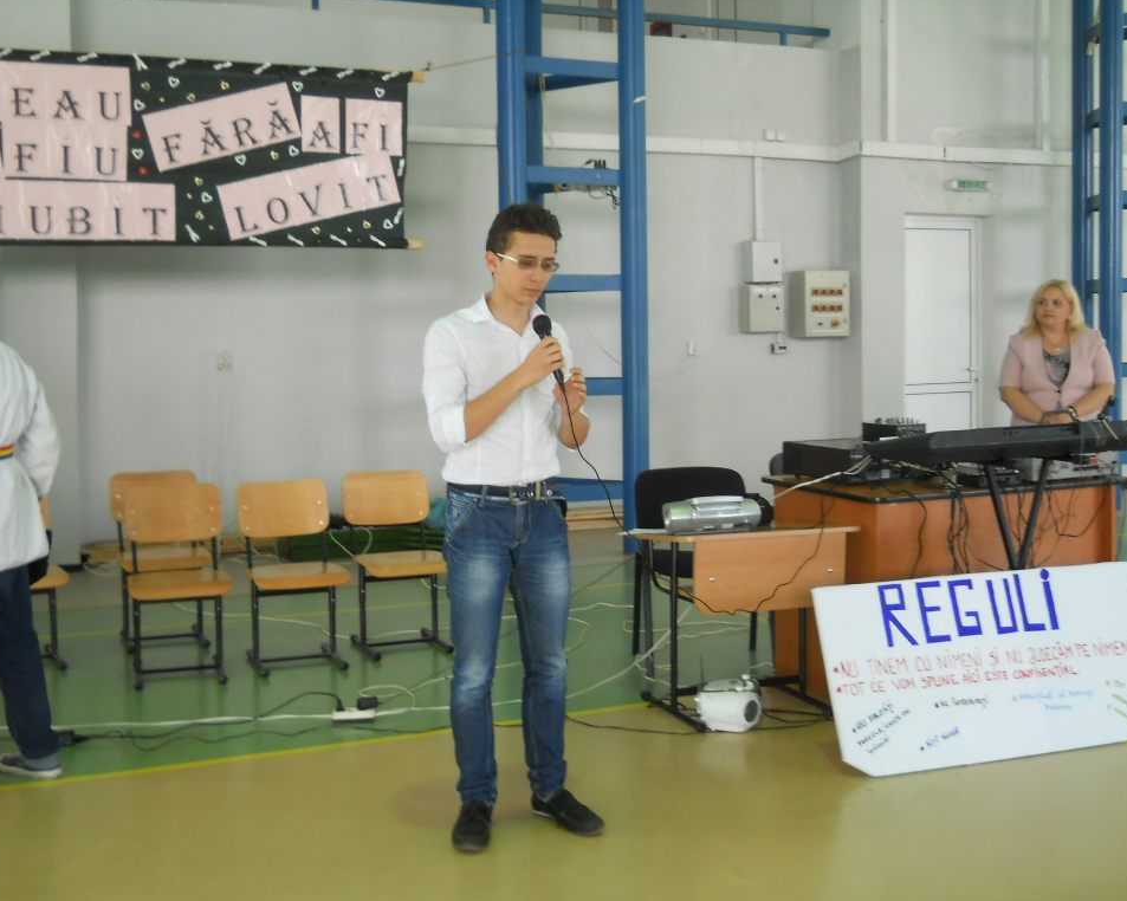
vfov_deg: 34.9
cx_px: 587
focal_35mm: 43
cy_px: 450
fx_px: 1434
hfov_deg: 42.9
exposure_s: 1/30
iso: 160
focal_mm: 6.72
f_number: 3.1
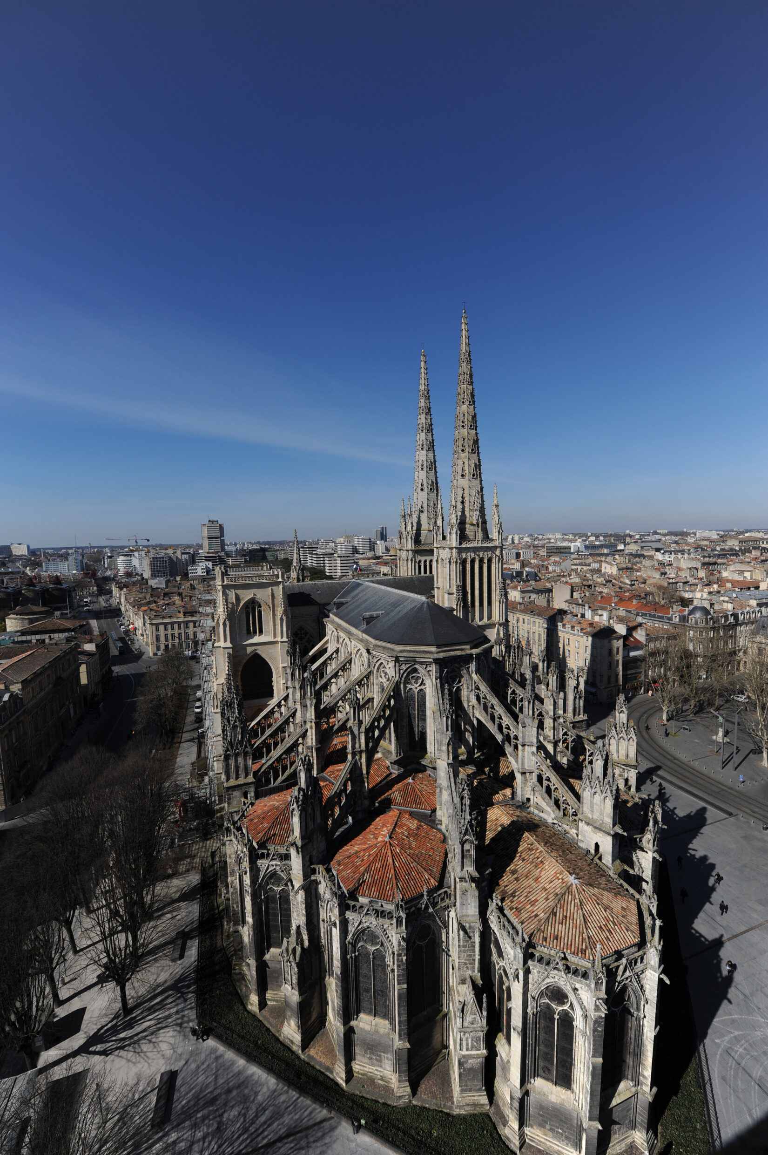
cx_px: 384
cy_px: 578
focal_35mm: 14
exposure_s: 1/2000
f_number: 6.3
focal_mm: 14
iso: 200
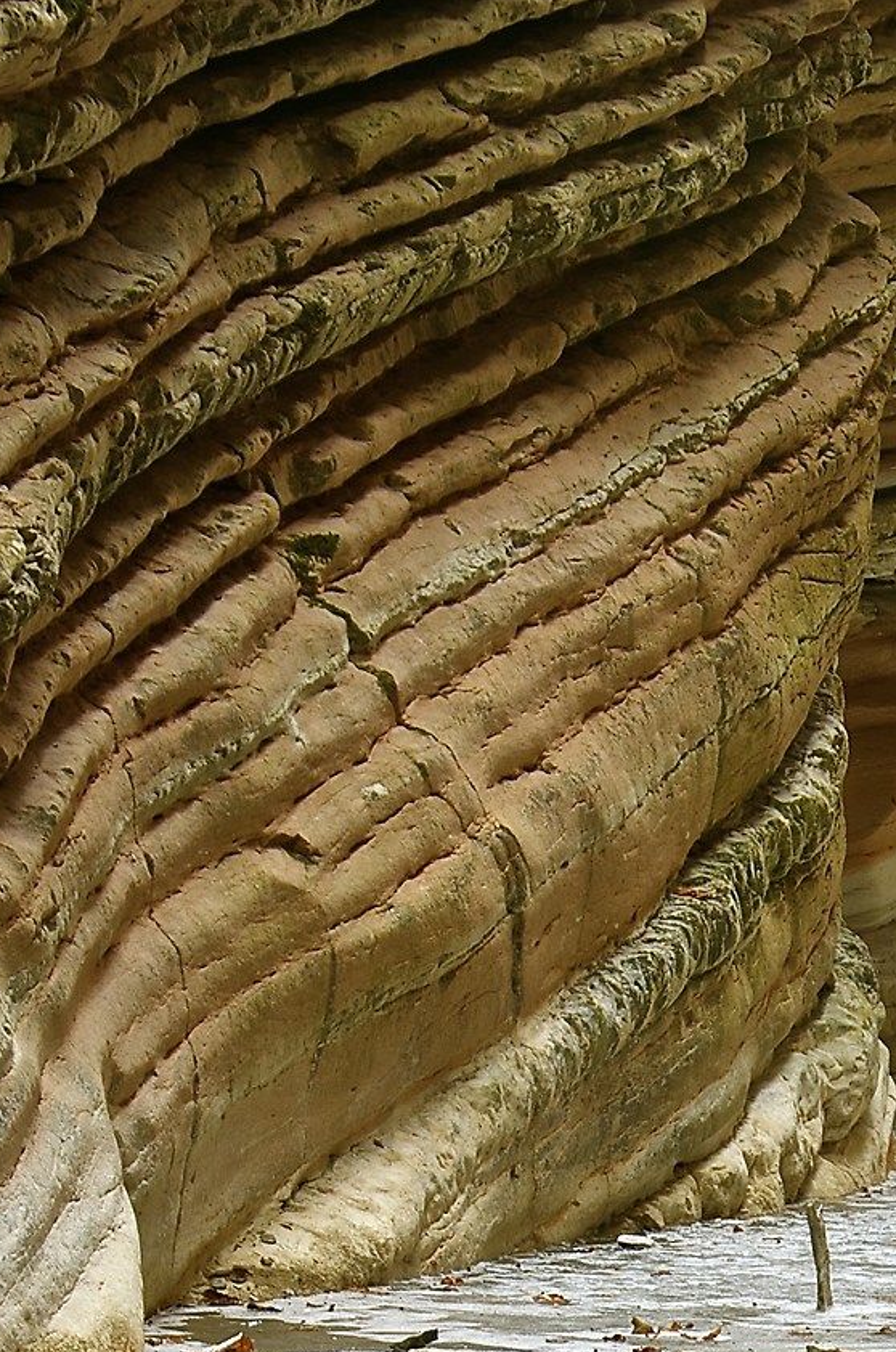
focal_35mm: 171
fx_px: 6410
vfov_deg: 11.8
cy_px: 1643
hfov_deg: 7.9
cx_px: 1019
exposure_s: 1
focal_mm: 40
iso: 100
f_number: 11
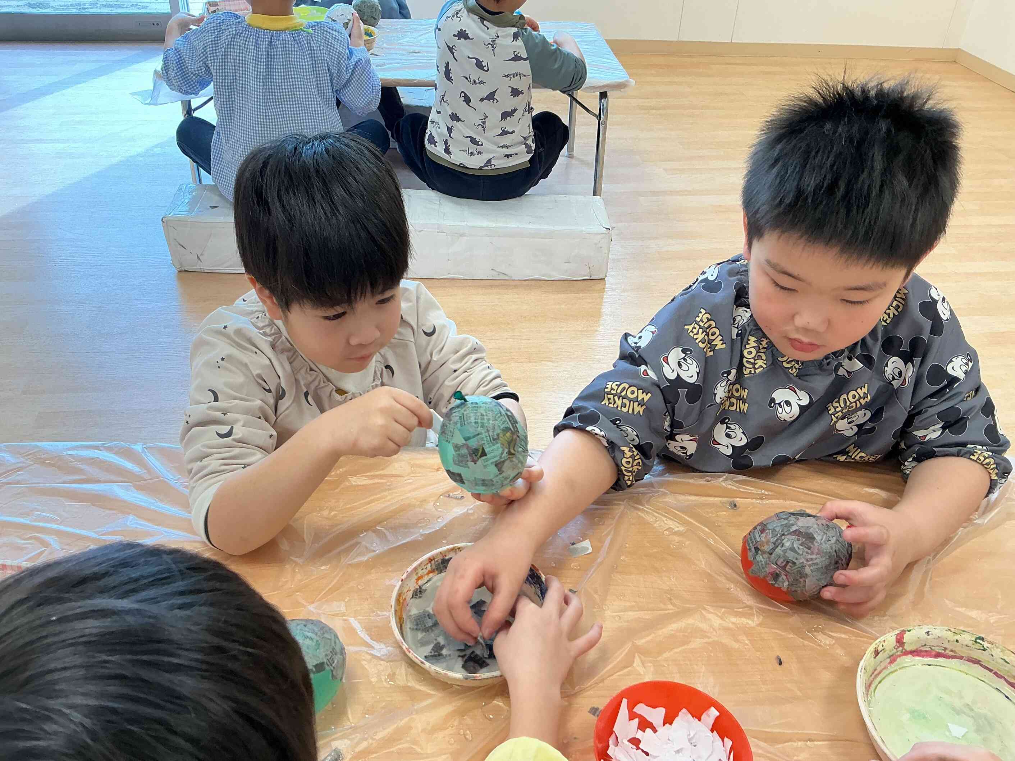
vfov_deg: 48.2
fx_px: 850
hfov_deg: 61.7
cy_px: 380
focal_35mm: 29
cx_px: 508
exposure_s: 1/120
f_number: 1.8
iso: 50
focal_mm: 3
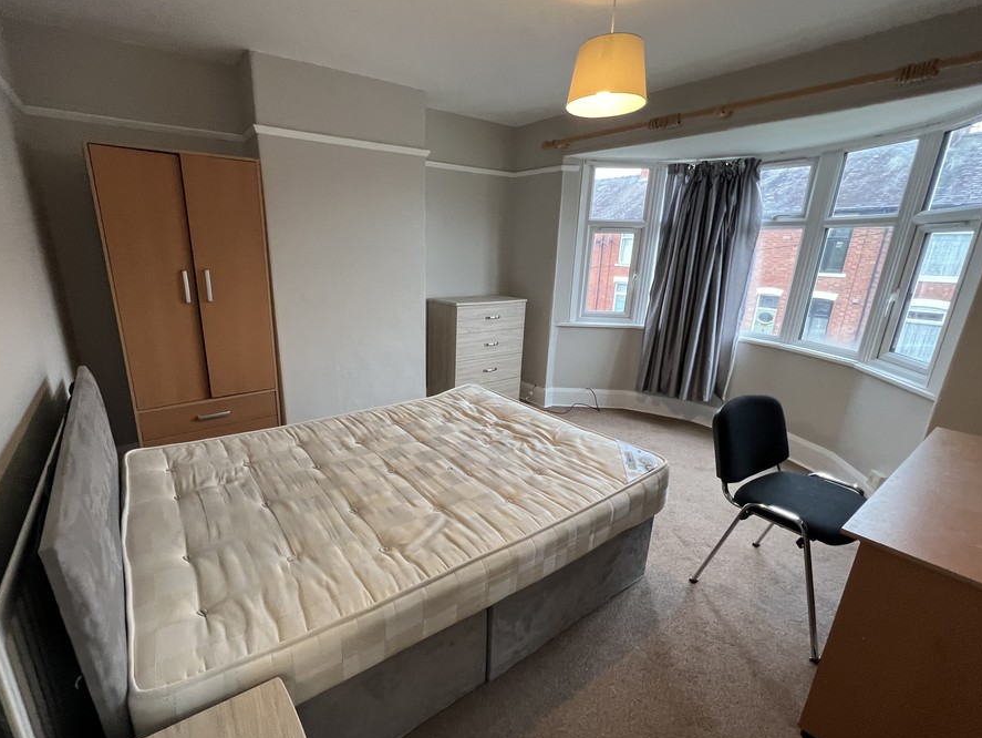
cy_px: 388
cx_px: 455
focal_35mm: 15
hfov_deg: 98.0
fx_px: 426
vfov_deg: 81.7
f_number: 1.8
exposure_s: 1/100
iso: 250
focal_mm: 1.57
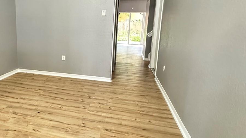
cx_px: 75
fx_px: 176
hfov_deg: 67.2
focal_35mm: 27
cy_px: 54
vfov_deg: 42.6
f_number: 2.2
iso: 1000
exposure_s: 1/40
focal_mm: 2.22
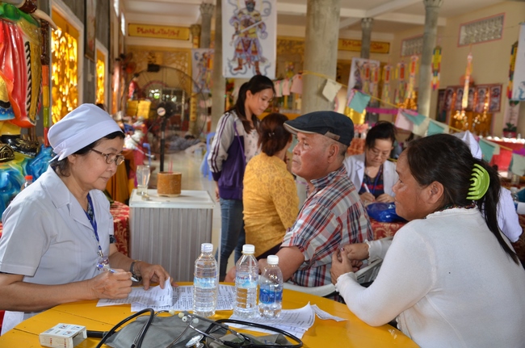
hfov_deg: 51.4
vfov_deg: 35.4
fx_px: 546
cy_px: 174
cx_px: 262
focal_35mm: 38
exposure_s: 1/60
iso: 640
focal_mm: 25
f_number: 4.5
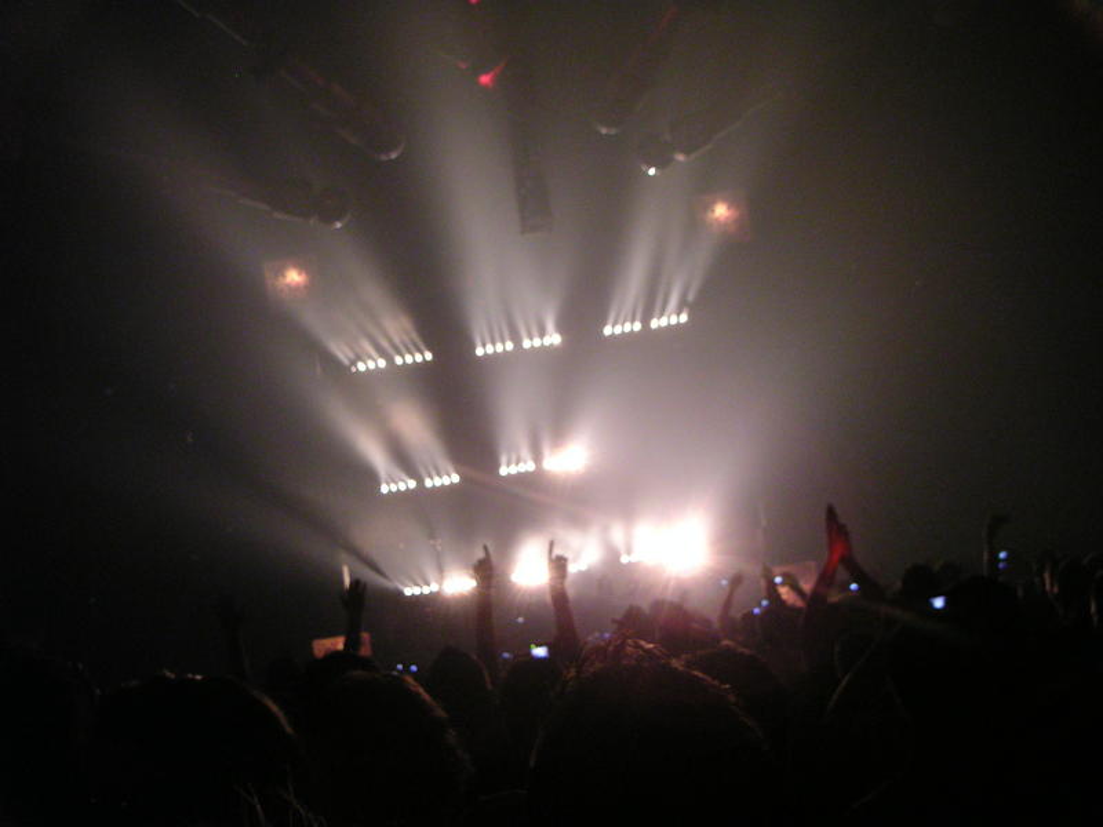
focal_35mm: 38
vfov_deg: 37.7
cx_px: 552
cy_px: 414
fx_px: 1211
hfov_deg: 49.0
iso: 200
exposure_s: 1/30
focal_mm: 6
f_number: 2.8
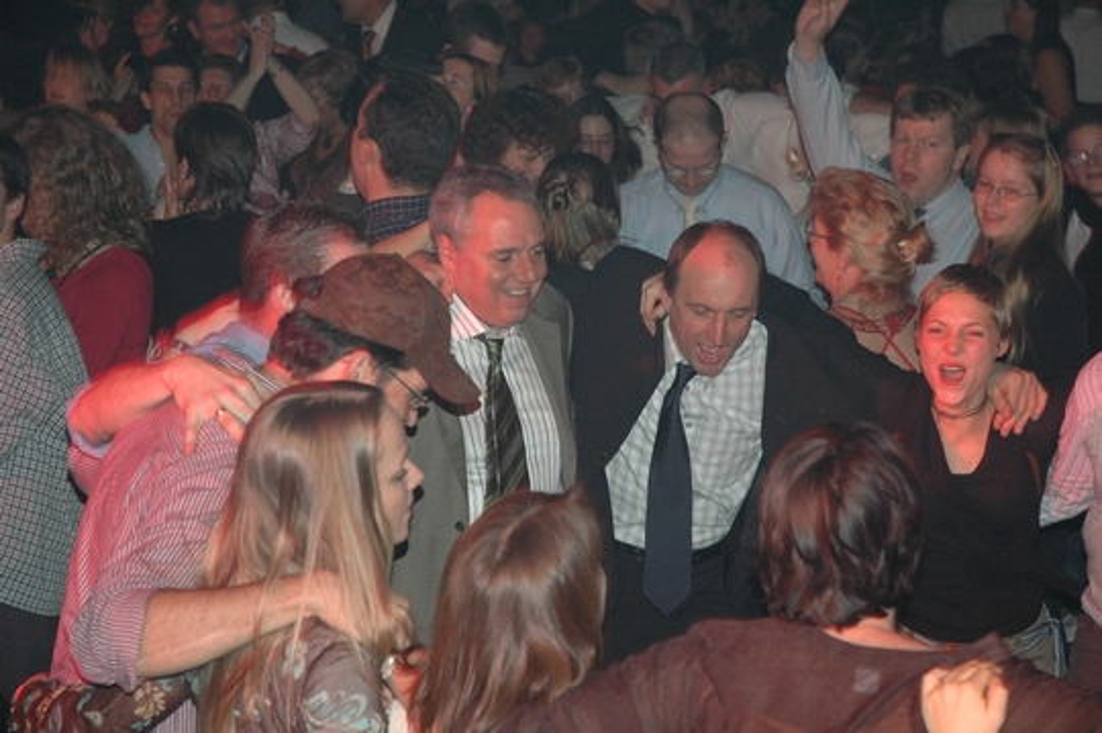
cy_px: 366
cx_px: 551
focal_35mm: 93
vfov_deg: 14.7
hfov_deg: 21.9
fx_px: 2844
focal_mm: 62
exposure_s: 1/60
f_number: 4.5
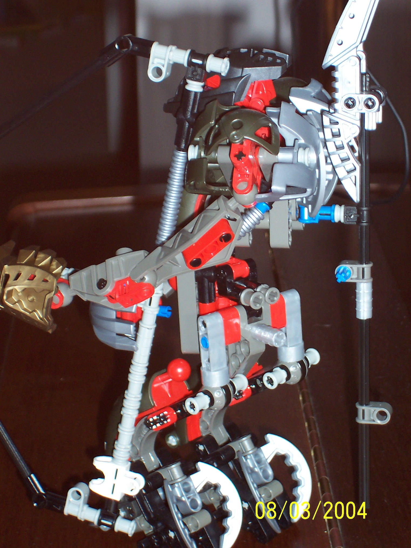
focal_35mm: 111
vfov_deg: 17.7
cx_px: 206
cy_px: 274
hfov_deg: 13.3
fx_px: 1757
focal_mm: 16.8
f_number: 4.8
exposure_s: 1/90
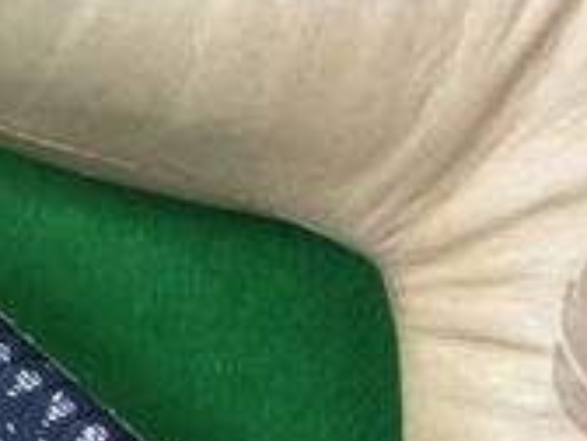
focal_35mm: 118
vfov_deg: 12.5
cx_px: 213
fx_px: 2001
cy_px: 354
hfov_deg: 16.7
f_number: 2.4
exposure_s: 1/30
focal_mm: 3.3
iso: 80
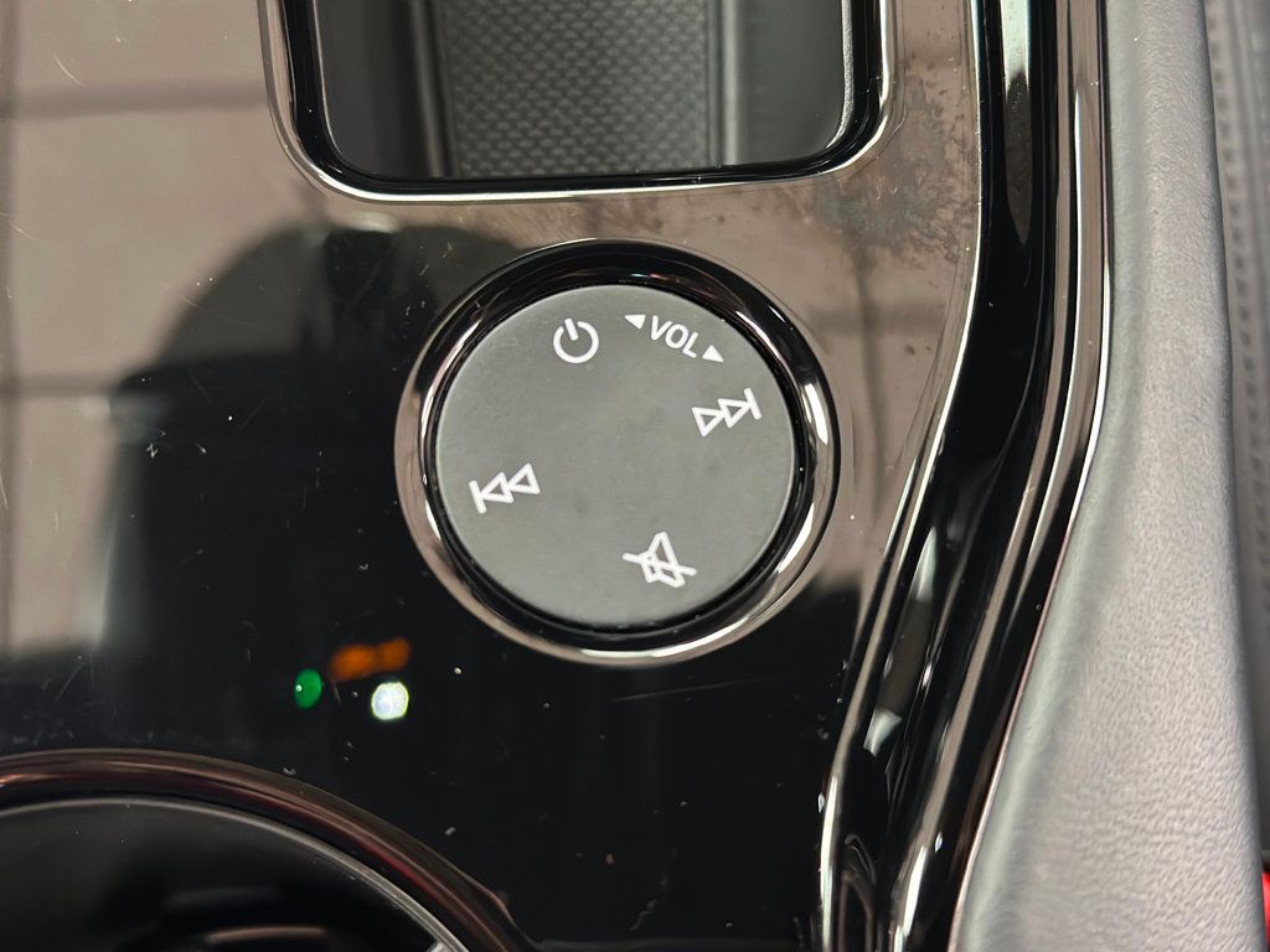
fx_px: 1761
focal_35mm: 48
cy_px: 476
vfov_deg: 30.3
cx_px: 635
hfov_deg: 39.7
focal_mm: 6.86
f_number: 1.78
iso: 640
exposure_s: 1/30
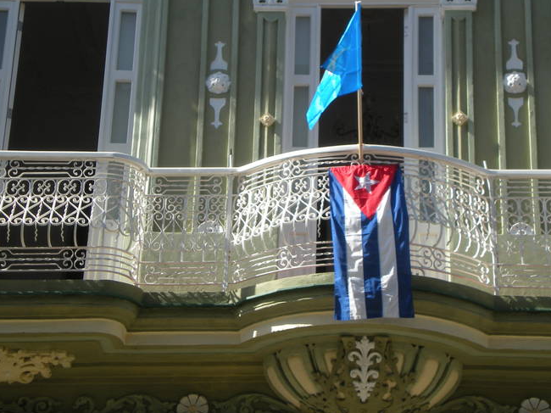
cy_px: 193
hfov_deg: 21.8
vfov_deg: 16.4
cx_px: 319
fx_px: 1432
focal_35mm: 90
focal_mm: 12.3
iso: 64
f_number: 6.5
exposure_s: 1/146
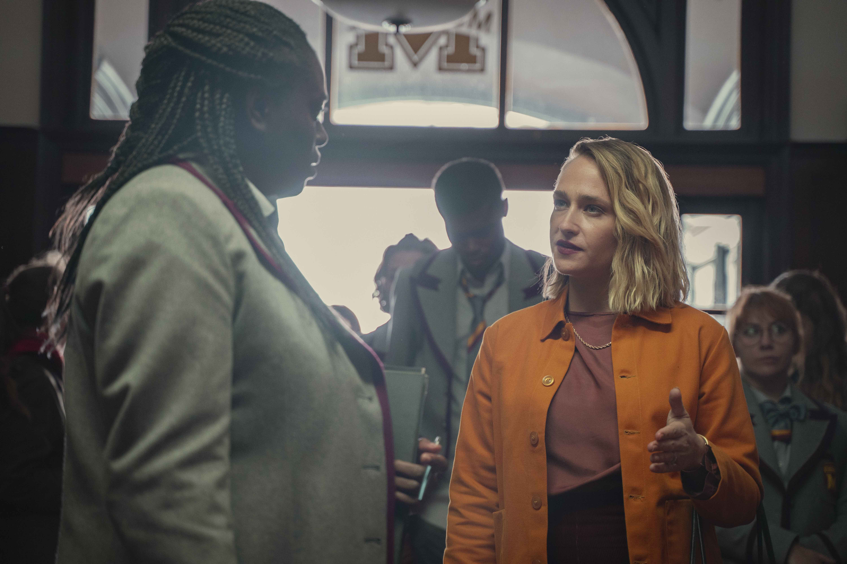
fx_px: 1670
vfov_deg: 19.2
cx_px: 424
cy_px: 282
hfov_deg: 28.5
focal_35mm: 71
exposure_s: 1/160
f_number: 3.2
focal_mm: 71
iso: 2500
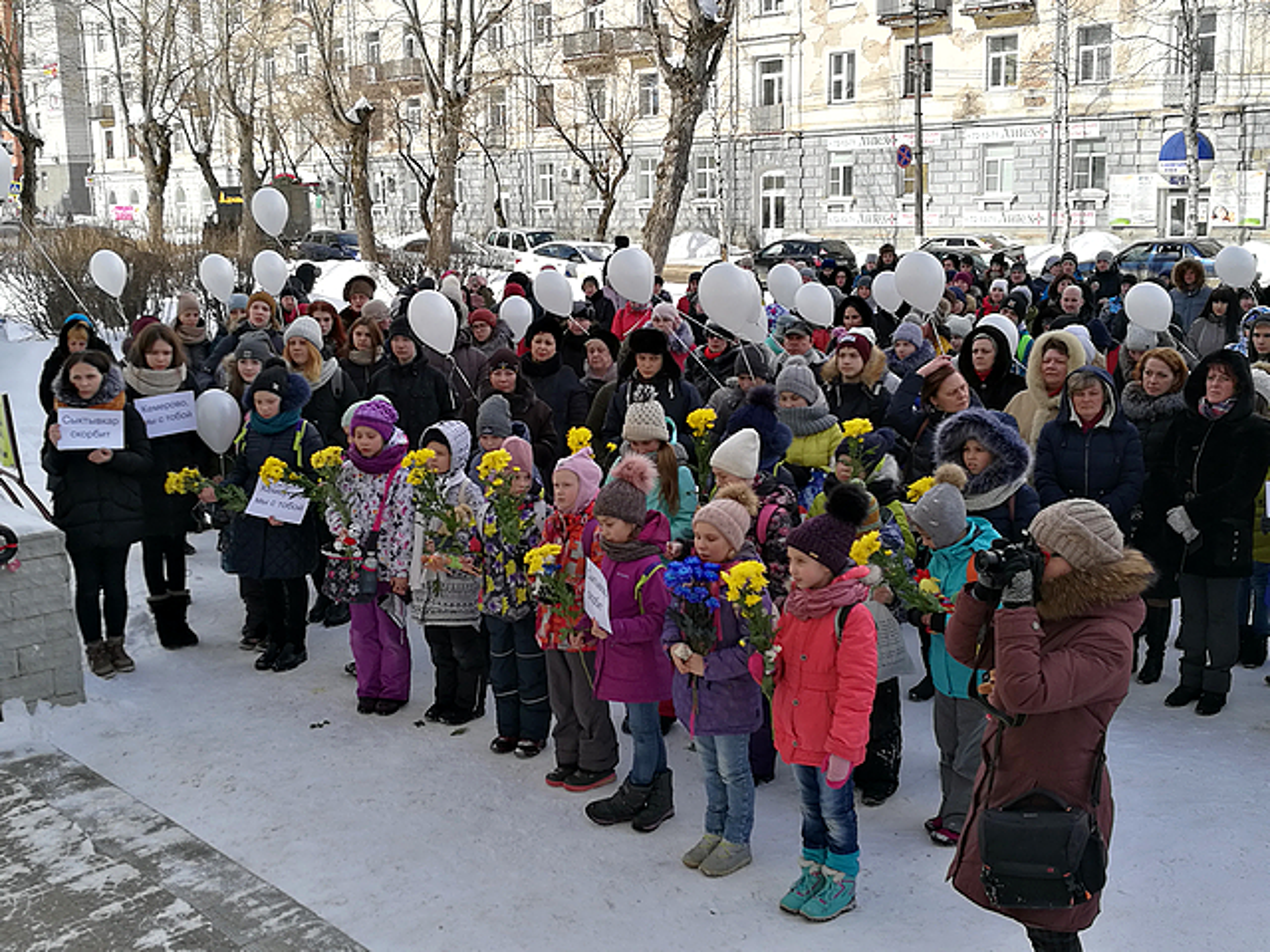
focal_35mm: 39
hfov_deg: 47.9
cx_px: 635
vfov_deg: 36.8
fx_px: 1431
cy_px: 476
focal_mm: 4.5
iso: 50
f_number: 2.2
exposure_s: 1/909
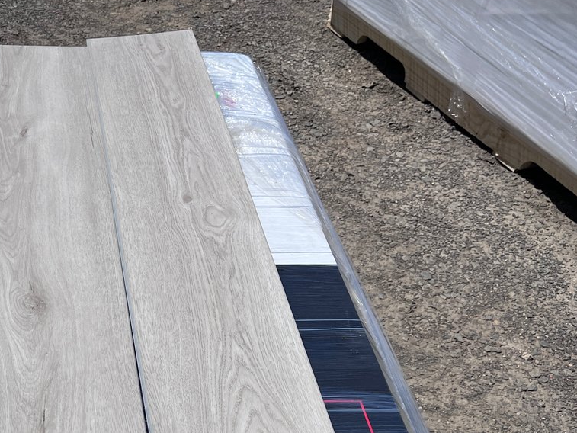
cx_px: 16
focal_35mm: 52
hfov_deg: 34.0
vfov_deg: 26.8
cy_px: 409
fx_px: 867
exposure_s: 1/10870
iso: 50
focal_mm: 5.1
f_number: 1.6
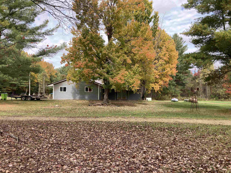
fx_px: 187
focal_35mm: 28
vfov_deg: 49.7
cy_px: 86
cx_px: 116
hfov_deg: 63.4
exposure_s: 1/552
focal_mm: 3.99
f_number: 1.8
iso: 20
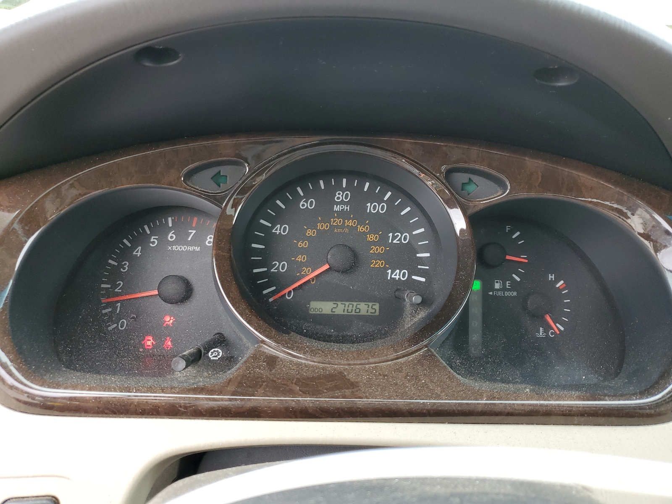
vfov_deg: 53.1
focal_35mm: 26
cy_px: 252
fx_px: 505
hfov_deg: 67.3
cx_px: 336
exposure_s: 1/120
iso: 55
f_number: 1.5
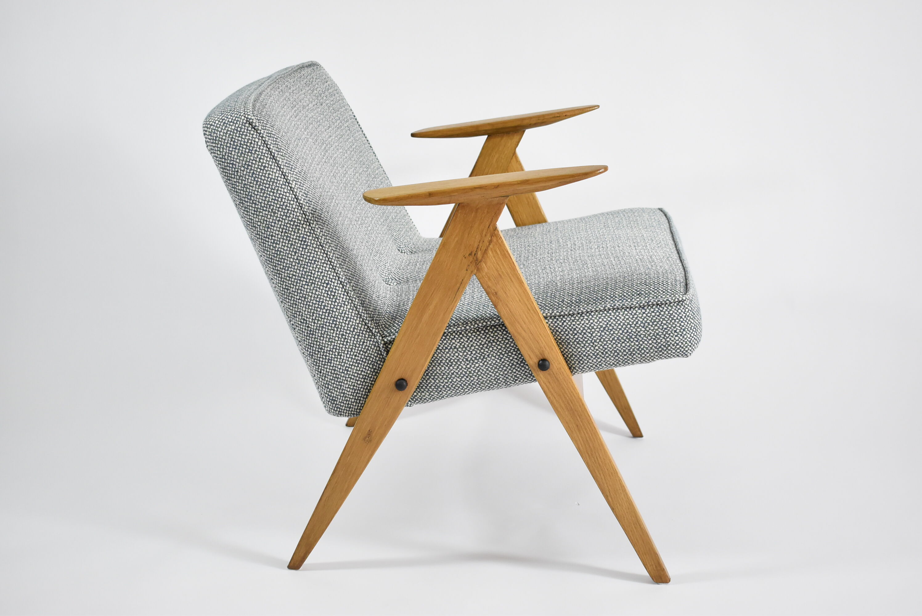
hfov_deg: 41.1
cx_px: 461
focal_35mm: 48
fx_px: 1230
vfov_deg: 28.1
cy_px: 308
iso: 1250
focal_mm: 32
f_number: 4.5
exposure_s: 1/125
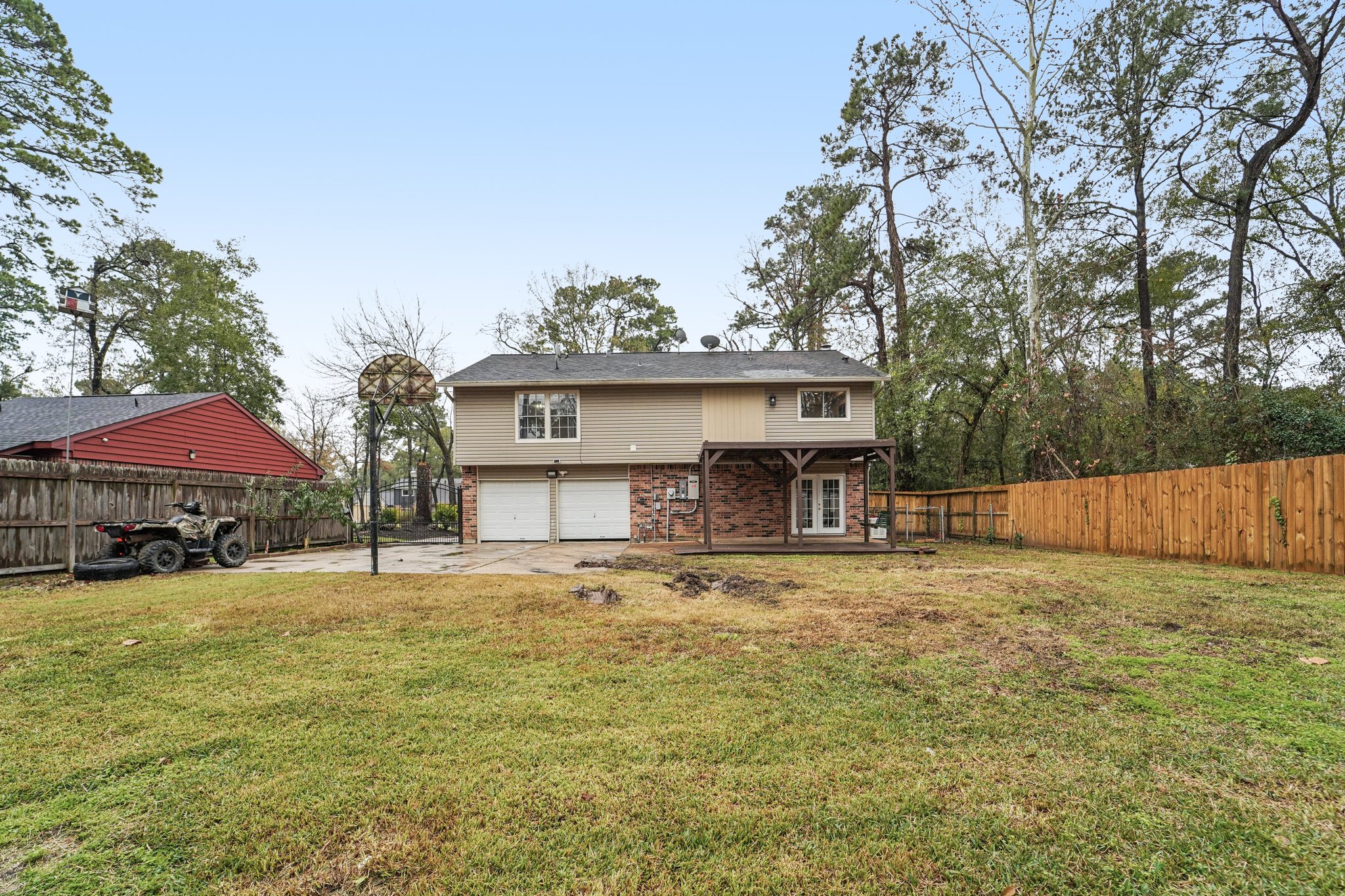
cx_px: 672
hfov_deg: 104.3
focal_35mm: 14
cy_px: 448
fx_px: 523
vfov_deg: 81.2
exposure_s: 1/400
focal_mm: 14
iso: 500
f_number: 8
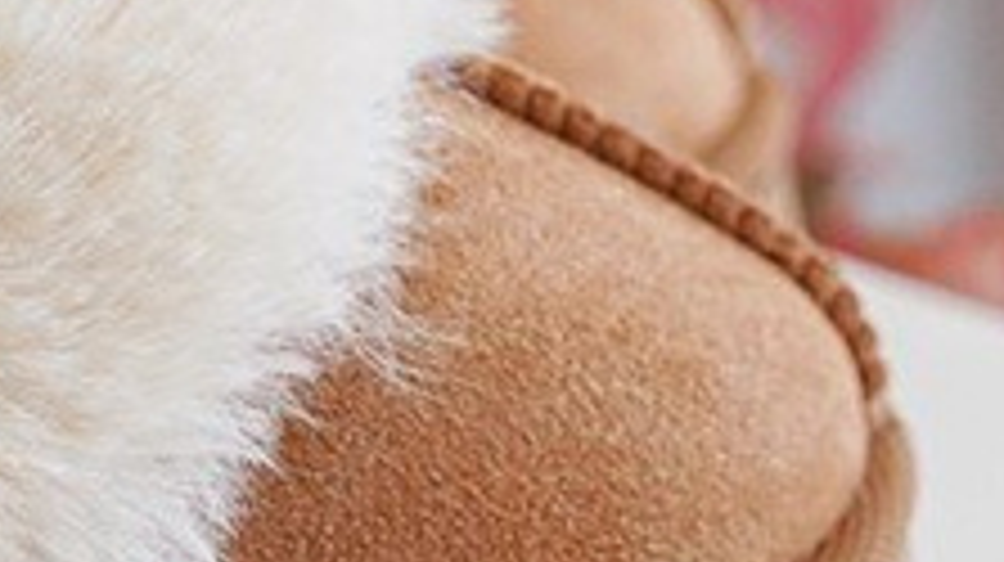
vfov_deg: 7.4
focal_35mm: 162
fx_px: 4309
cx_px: -90
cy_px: -108
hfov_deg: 13.0
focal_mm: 46
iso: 500
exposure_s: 1/100
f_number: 4
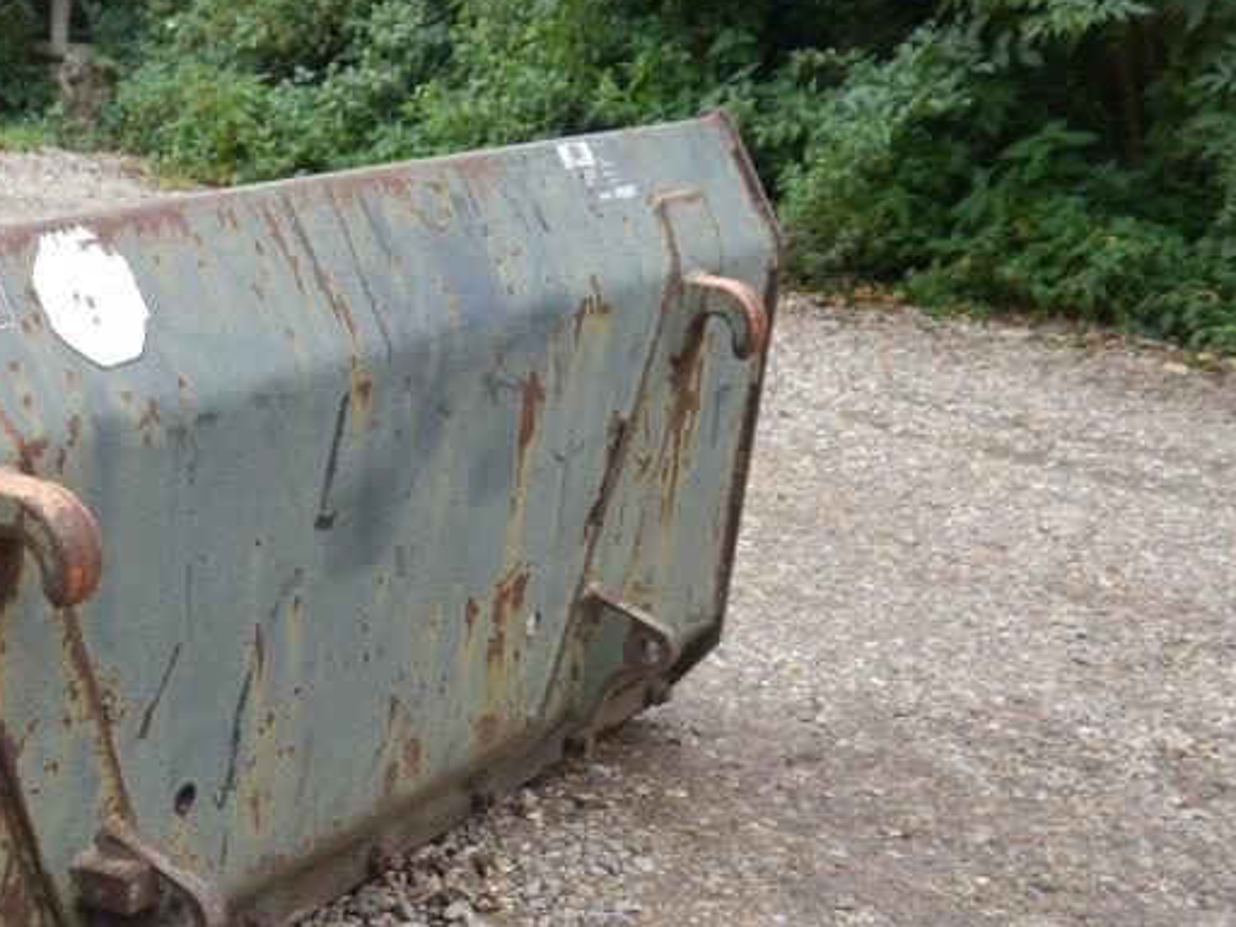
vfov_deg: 25.7
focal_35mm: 56
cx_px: 159
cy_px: 719
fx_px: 2000
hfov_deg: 32.9
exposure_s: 1/160
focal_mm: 14
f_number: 4.5
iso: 160
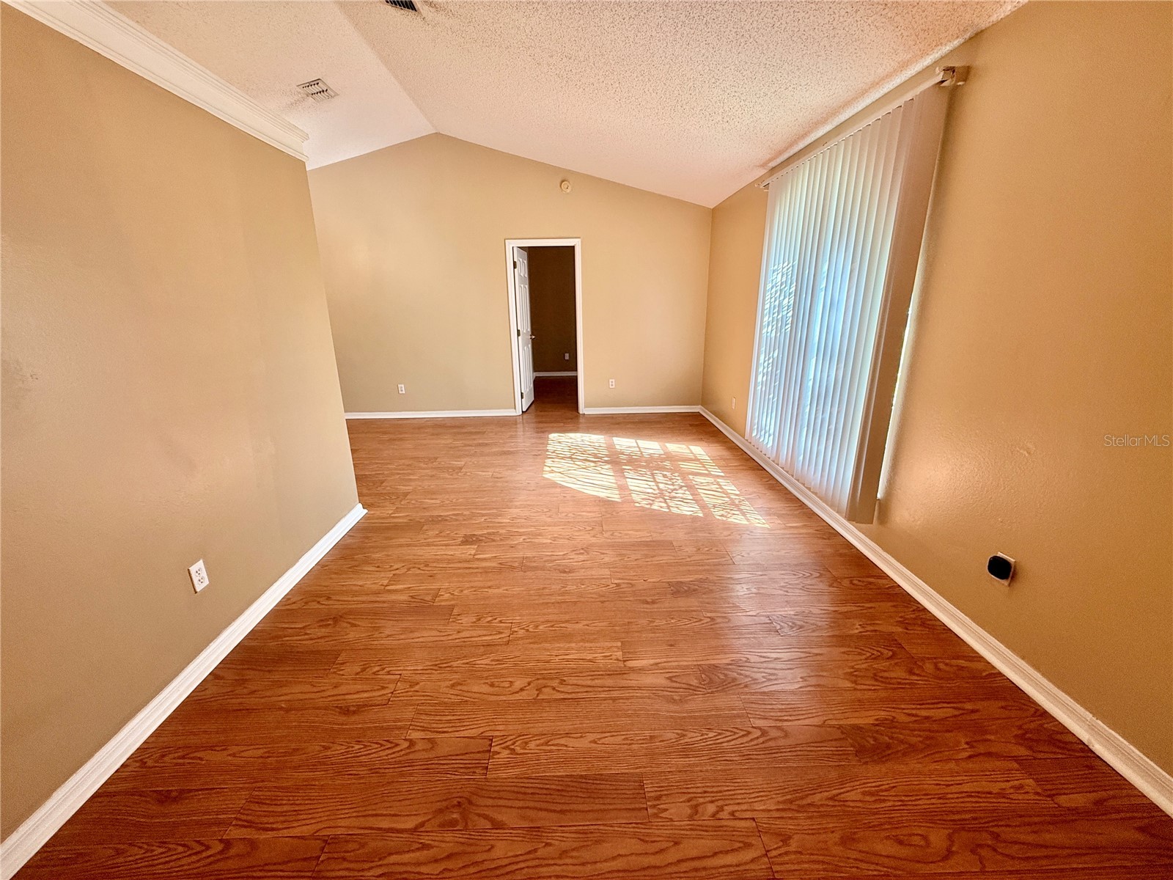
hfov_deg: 102.1
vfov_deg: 85.7
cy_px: 440
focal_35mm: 14
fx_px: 474
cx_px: 586
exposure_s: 1/120
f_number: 2.2
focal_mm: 2.22
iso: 100
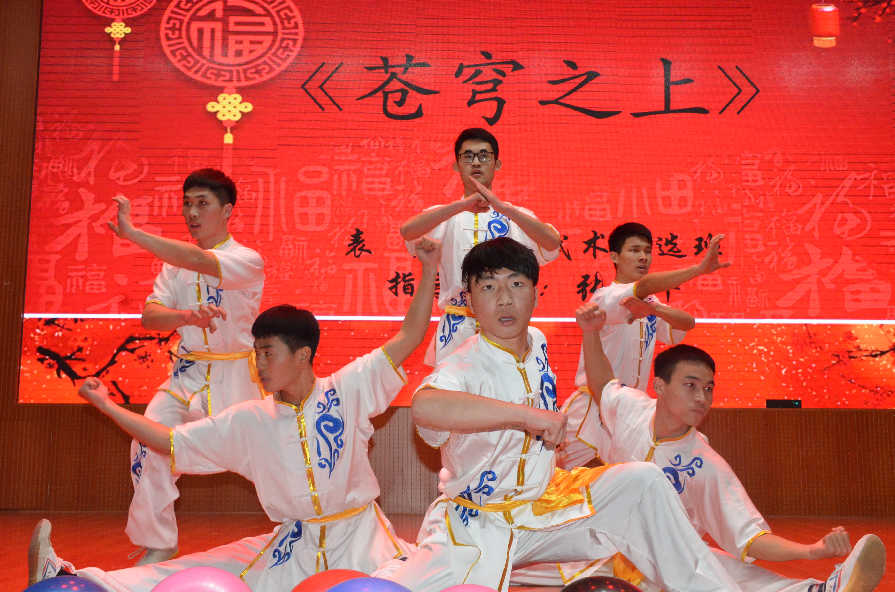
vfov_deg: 34.1
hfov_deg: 49.6
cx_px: 448
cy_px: 296
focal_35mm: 39
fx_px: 968
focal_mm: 26
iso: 5000
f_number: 8
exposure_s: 1/60
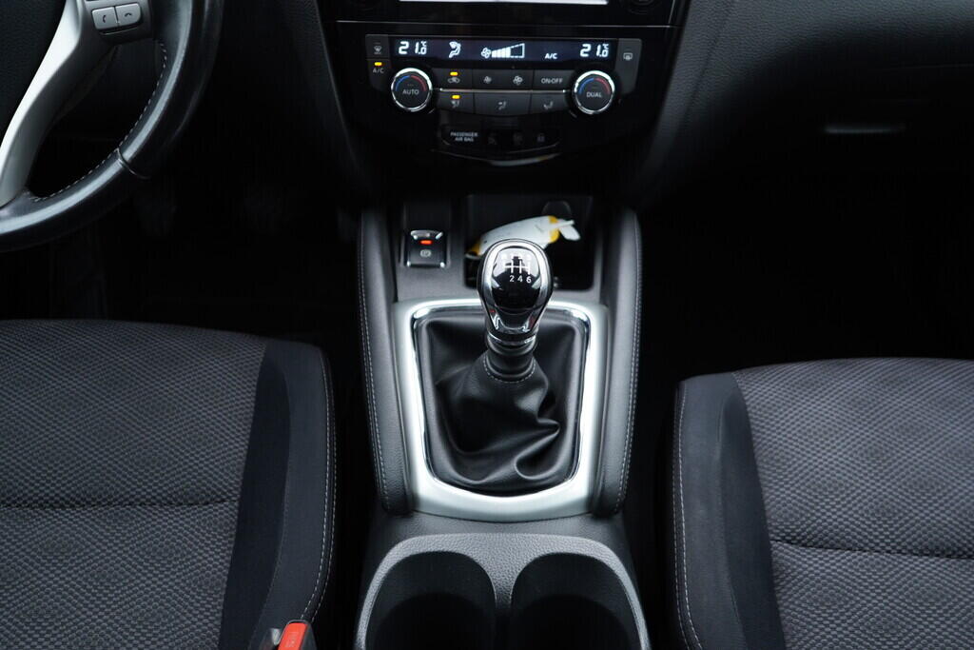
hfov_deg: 53.1
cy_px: 325
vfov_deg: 36.9
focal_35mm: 36
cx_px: 487
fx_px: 974
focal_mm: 24
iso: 320
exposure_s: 1/40
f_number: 2.8
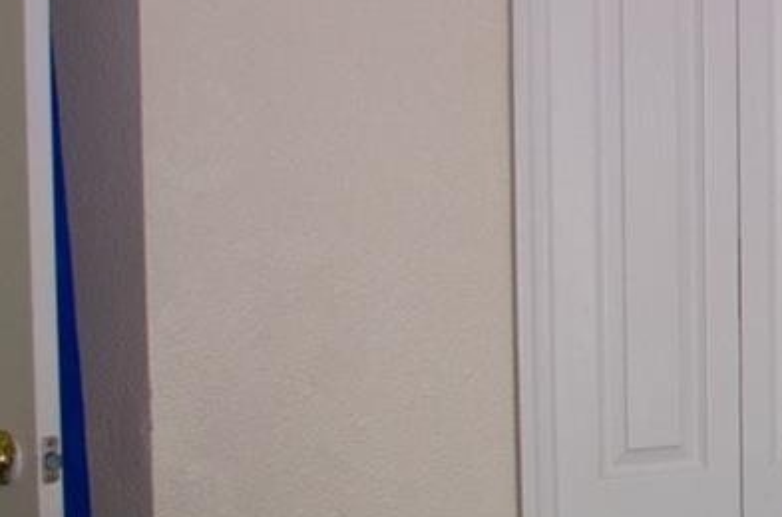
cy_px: 226
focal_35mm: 110
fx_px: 2384
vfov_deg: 12.4
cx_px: 1194
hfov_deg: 16.8
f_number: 4
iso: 800
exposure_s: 1/60
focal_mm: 18
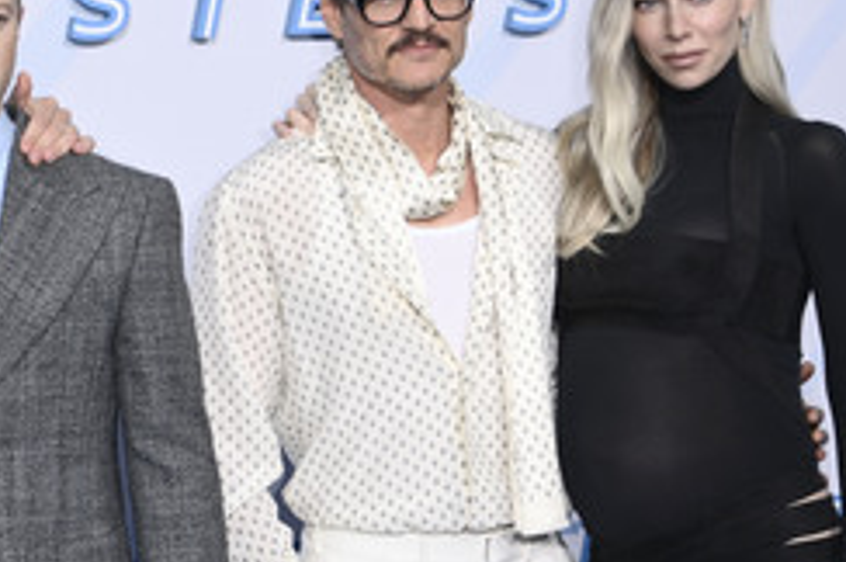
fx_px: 4342
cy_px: 291
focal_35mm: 185
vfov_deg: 7.4
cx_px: 137
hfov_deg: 11.1
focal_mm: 100
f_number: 5.6
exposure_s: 1/200
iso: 400
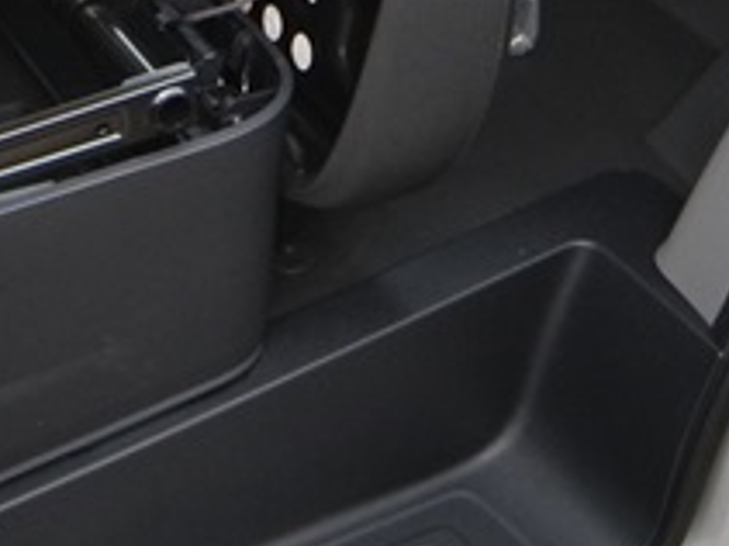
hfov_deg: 23.0
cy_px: -214
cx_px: 342
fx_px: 1789
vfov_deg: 16.2
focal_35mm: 85
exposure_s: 1/60
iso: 400
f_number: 2.8
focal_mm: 6
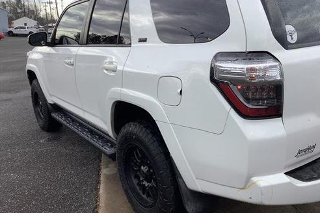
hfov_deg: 57.2
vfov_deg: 39.9
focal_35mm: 33
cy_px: 98
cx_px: 163
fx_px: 293
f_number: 2.4
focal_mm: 3.3
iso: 25
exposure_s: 1/715
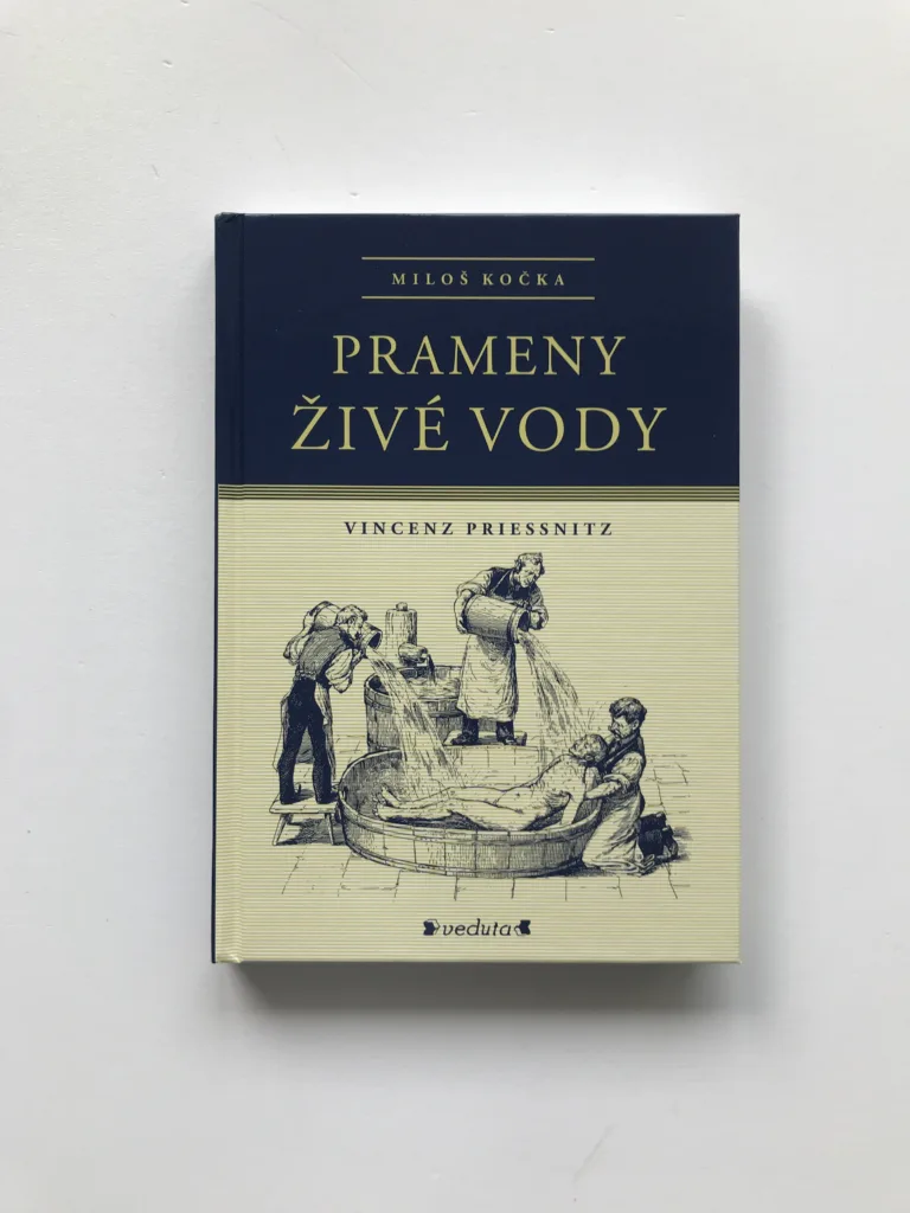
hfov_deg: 49.7
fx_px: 981
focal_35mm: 28
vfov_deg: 63.4
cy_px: 606
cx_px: 455
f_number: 1.8
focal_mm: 3.99
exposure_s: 1/145
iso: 20
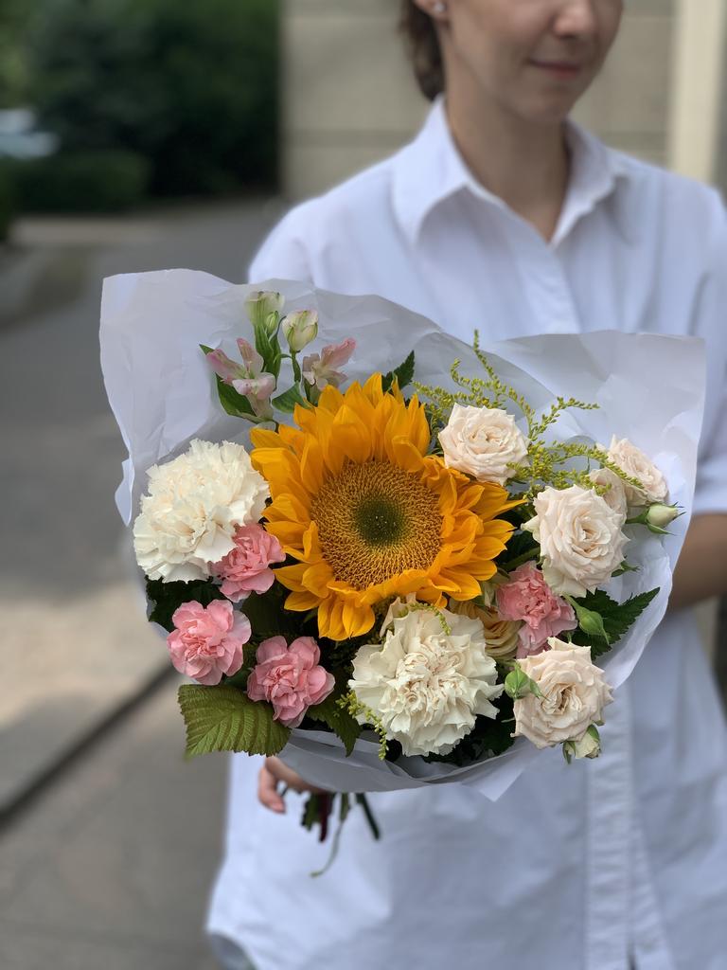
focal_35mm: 52
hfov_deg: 28.0
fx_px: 1456
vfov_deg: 36.8
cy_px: 485
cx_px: 364
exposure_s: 1/571
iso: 16
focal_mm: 6
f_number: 2.4
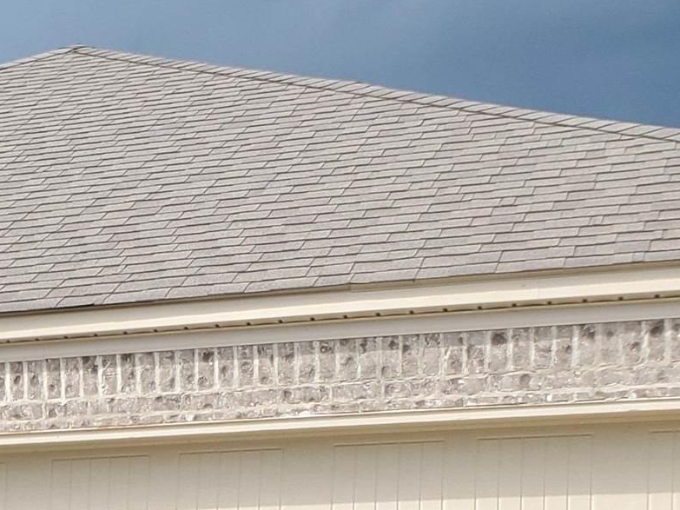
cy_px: 725
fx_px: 2003
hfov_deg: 18.3
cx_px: -129
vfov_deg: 13.8
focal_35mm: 102
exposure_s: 1/564
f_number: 2.4
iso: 50
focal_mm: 4.3
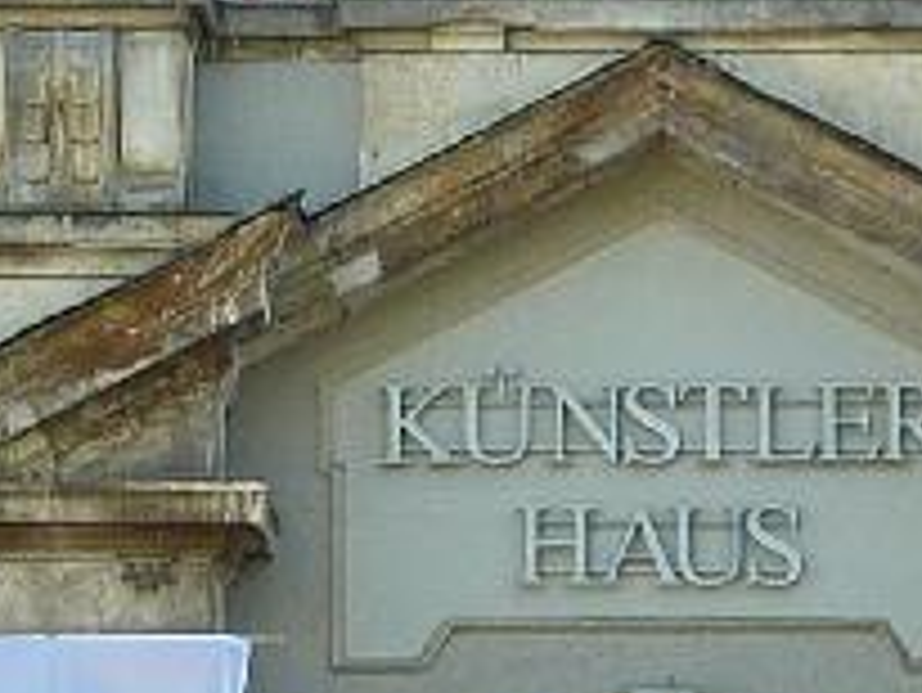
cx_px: 531
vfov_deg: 7.8
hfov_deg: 10.6
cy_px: 963
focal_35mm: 187
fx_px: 4984
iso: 80
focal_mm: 4.4
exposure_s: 1/100
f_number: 4
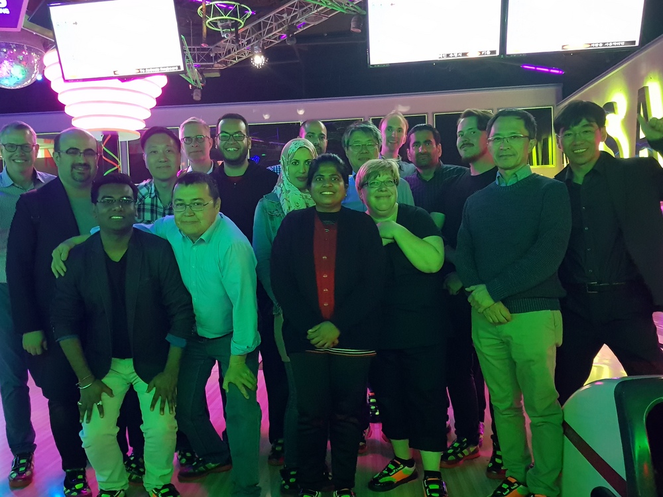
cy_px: 248
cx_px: 332
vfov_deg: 53.1
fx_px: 498
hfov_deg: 67.3
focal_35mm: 26
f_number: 1.7
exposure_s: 1/10
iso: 800
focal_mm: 4.2
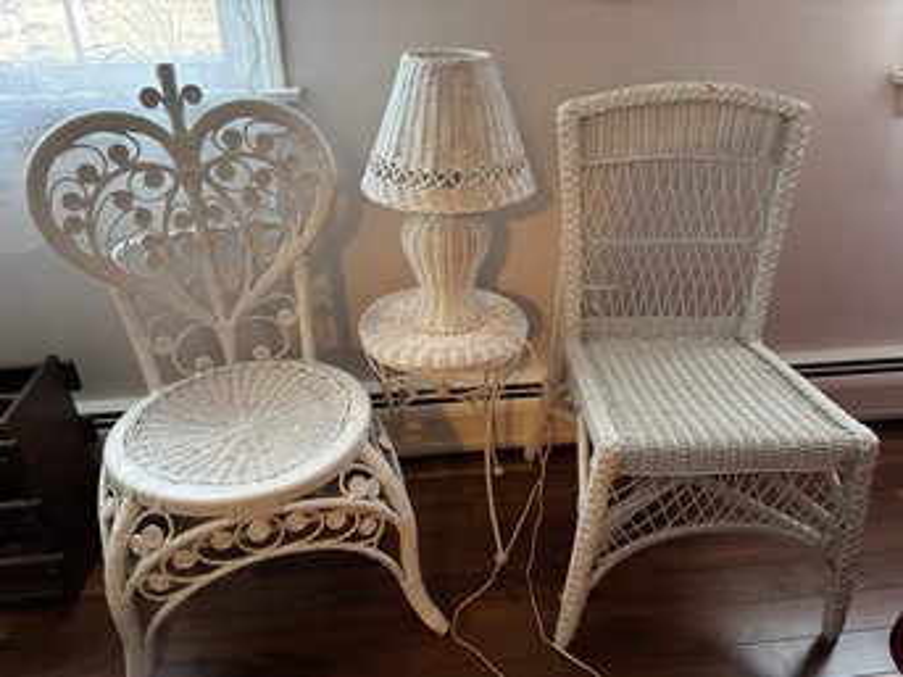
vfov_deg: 53.0
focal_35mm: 26
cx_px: 452
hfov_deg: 67.3
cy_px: 338
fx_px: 678
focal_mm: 5.96
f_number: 1.6
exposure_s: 1/40
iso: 640
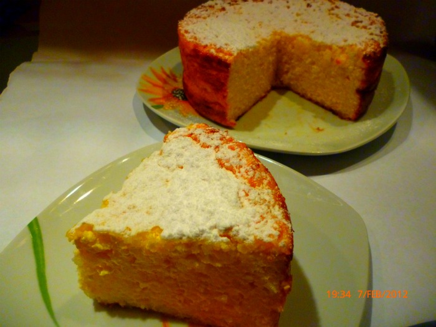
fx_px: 353
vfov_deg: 49.7
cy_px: 164
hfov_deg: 63.4
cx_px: 218
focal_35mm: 28
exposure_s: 1/50
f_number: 3.1
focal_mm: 5
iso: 400
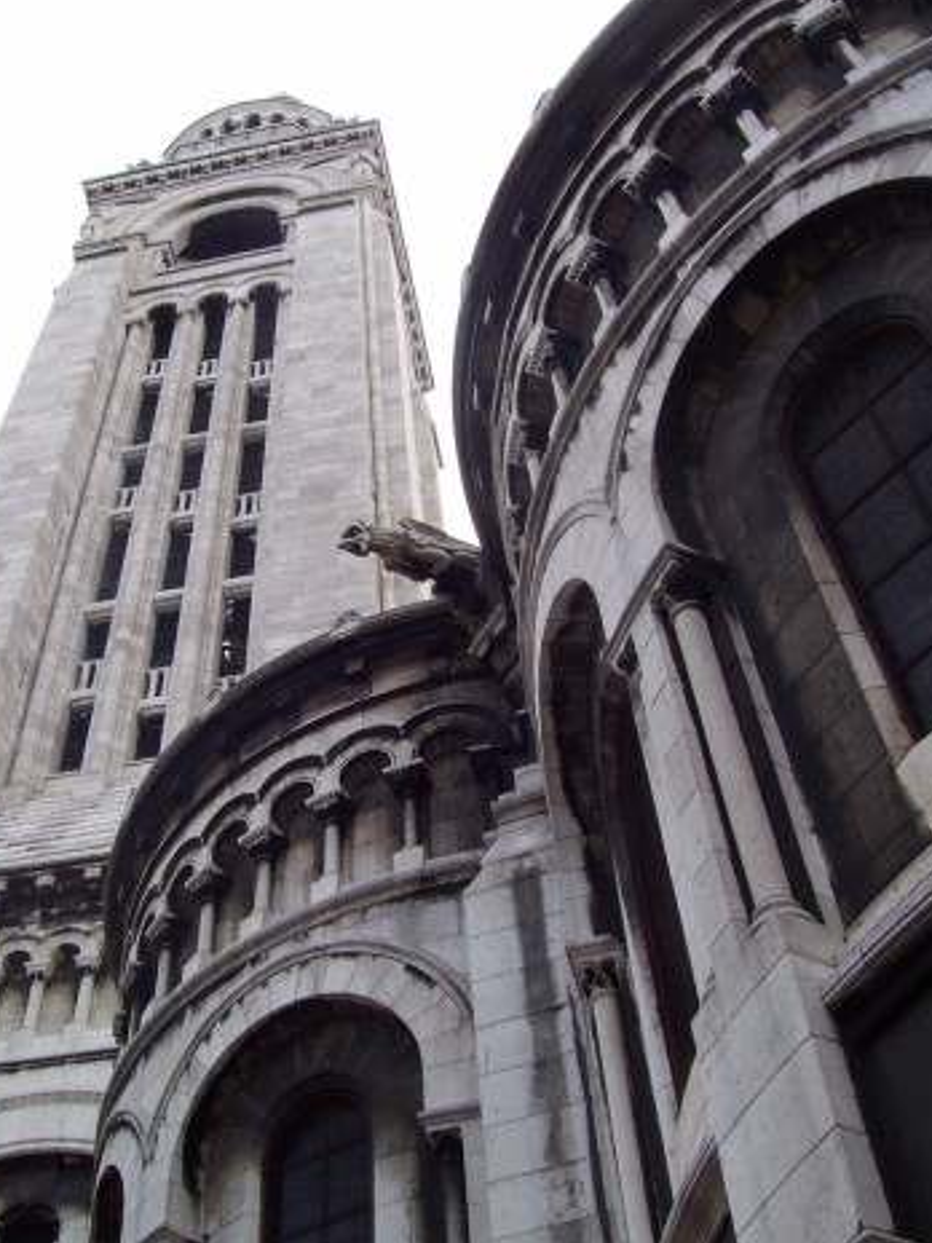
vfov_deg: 42.9
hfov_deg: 32.8
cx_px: 396
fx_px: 1580
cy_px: 613
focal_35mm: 44
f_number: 5.1
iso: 80
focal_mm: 5.6
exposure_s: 1/275
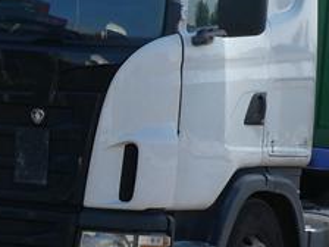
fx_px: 1834
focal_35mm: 193
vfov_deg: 7.7
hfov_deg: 10.2
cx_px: 142
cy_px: 53
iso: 80
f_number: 4.1
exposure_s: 1/500
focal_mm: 9.6
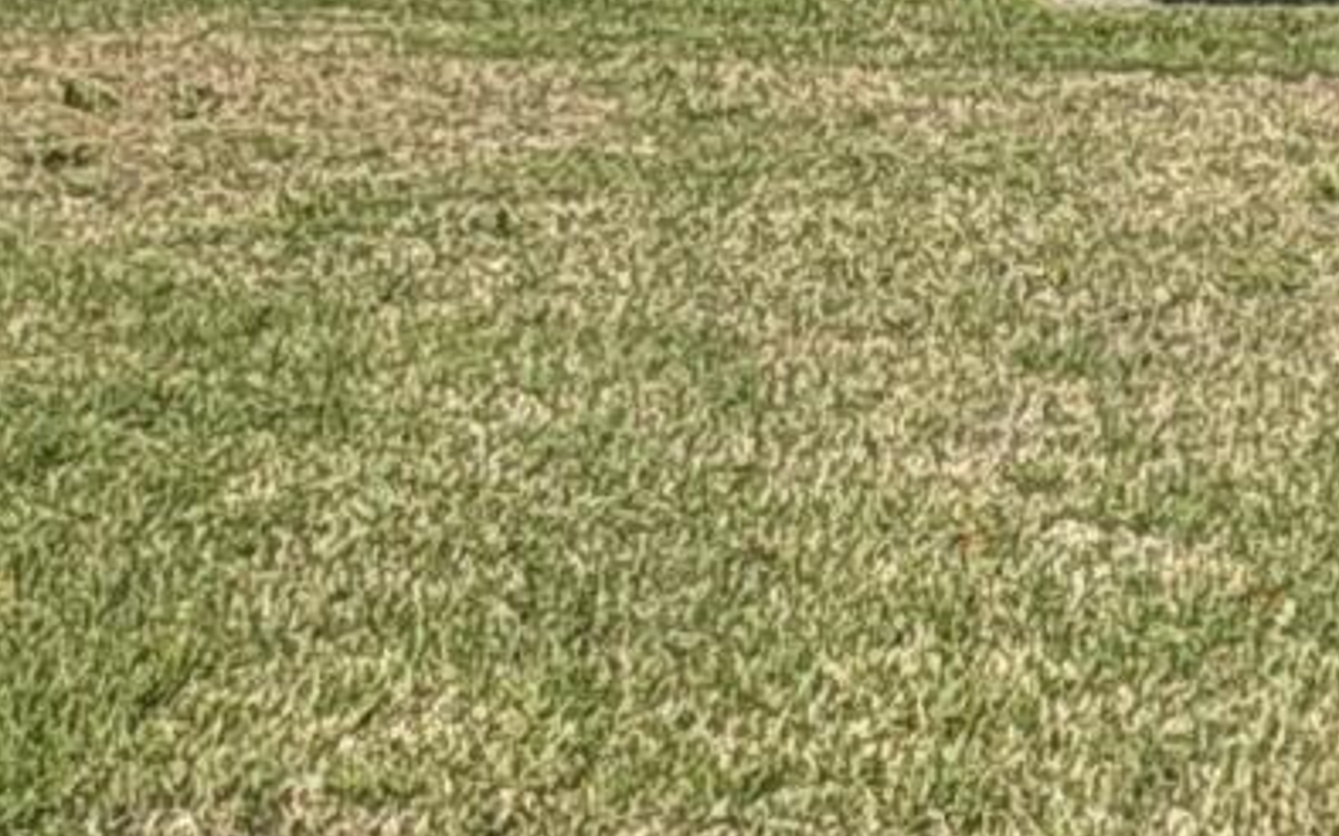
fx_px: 4122
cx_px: 945
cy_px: -663
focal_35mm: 113
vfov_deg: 10.8
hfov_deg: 18.4
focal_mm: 2.22
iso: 50
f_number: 2.2
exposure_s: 1/2273
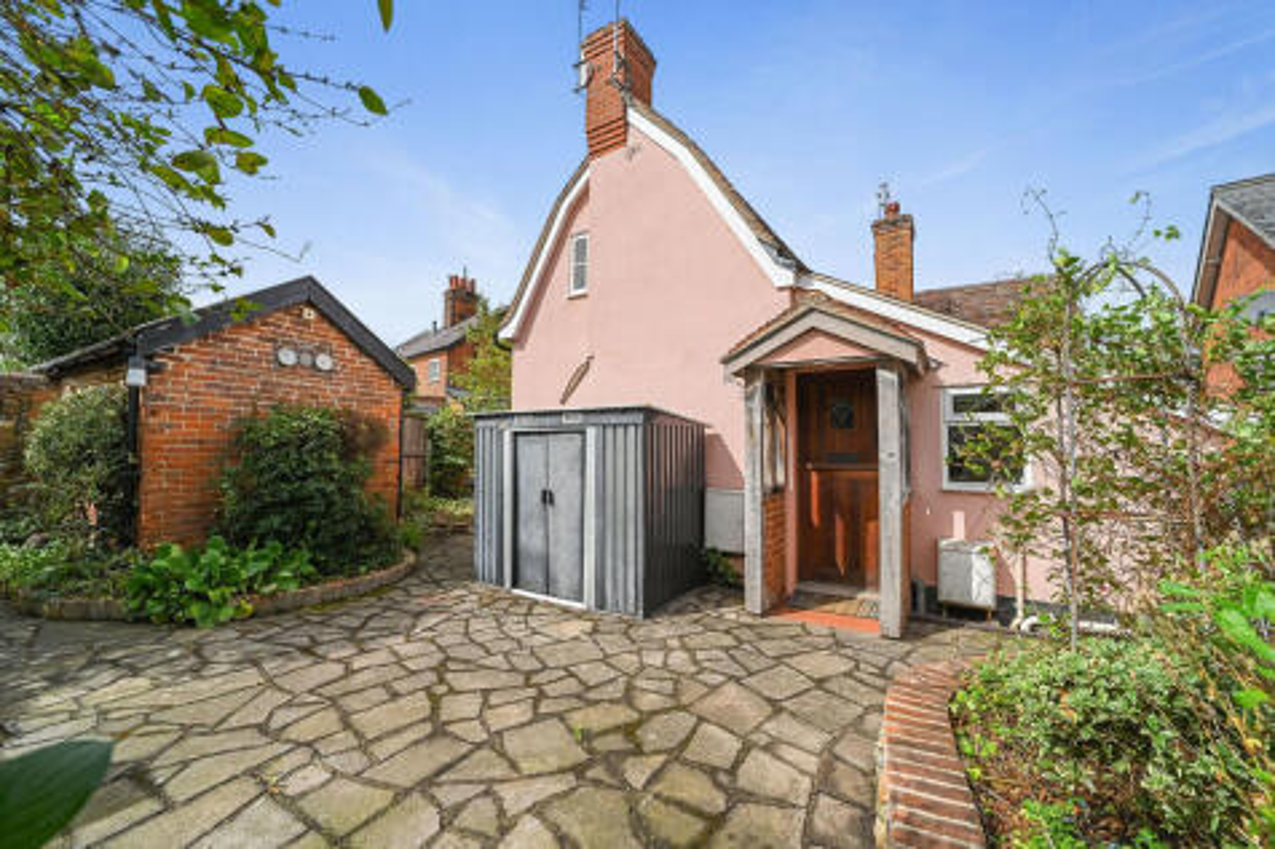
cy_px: 424
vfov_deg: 81.2
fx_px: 496
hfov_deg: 104.3
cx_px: 638
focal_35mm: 14
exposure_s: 1/160
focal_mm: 14
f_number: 8
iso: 400
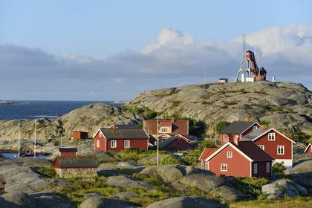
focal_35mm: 165
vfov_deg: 8.3
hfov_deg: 12.5
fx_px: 1430
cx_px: 156
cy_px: 104
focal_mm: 165
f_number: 10
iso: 200
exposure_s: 1/320
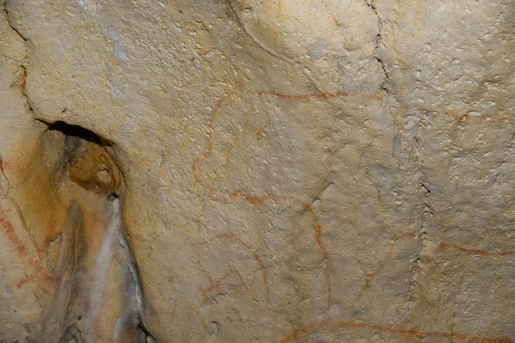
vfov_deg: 15.2
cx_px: 258
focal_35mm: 90
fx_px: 1287
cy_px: 172
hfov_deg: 22.6
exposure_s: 1/60
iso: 200
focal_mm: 90
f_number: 8
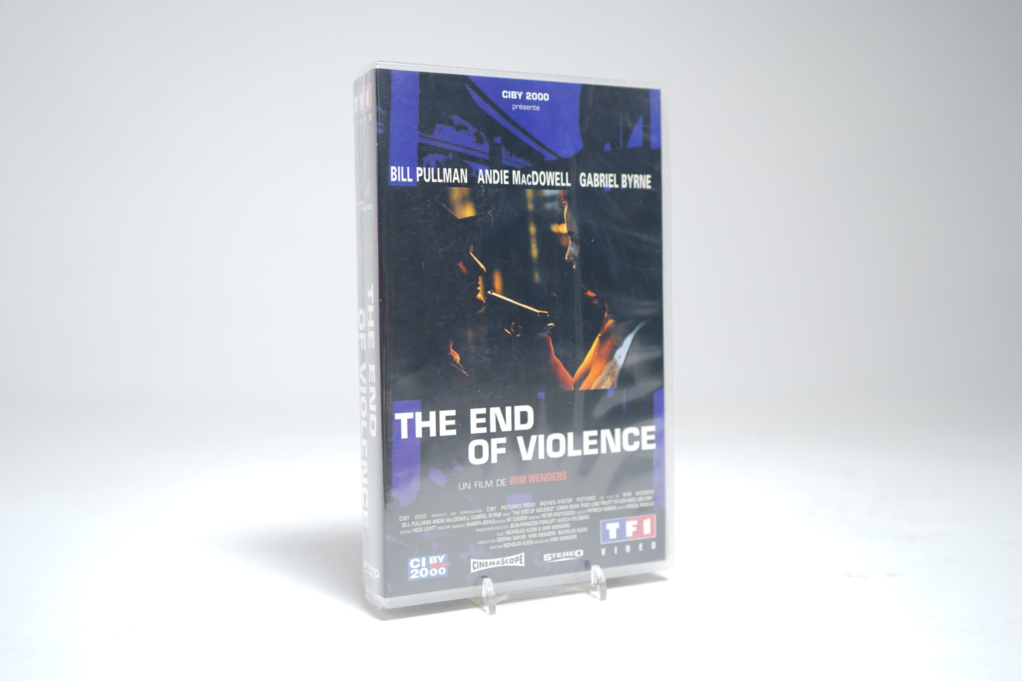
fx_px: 1022
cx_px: 511
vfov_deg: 36.9
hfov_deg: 53.1
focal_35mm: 36
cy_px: 340
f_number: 4
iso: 64
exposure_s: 1/4
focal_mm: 36
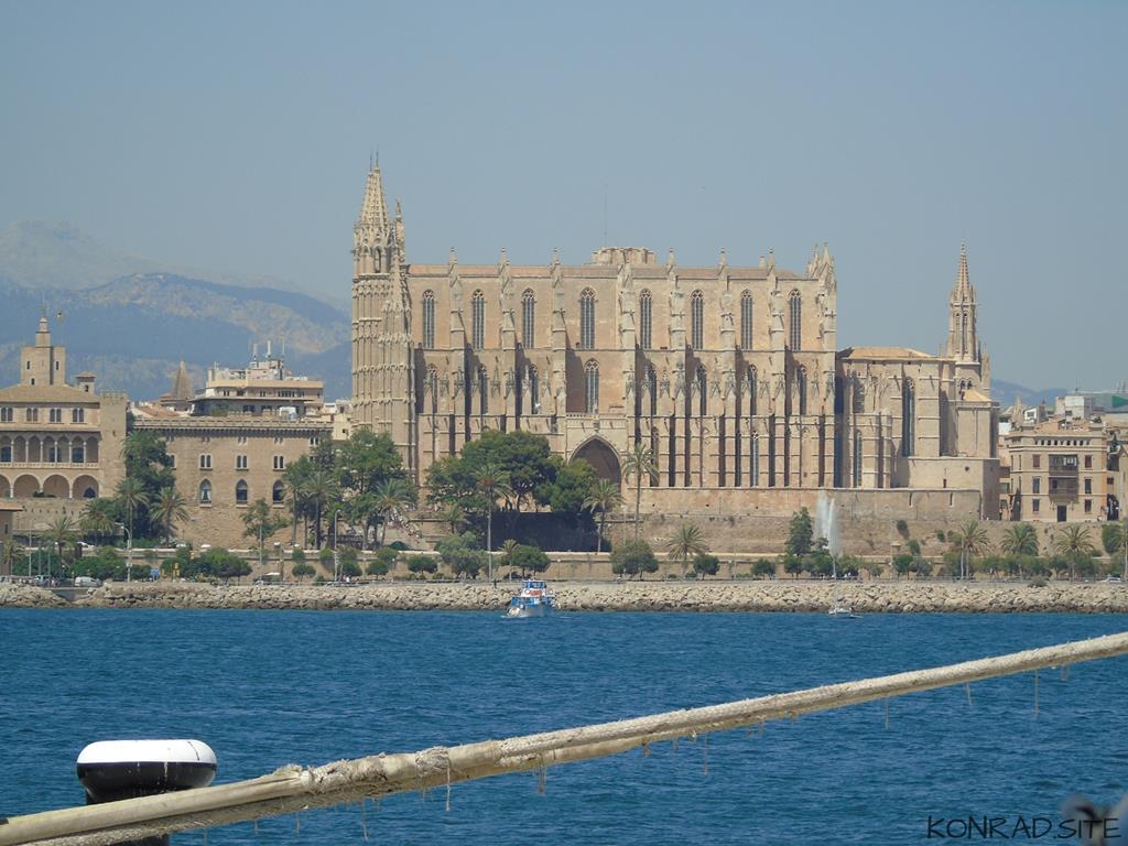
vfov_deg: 5.3
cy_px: 423
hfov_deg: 7.1
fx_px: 9059
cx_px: 564
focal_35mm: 278
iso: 80
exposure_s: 1/500
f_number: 4.9
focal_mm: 50
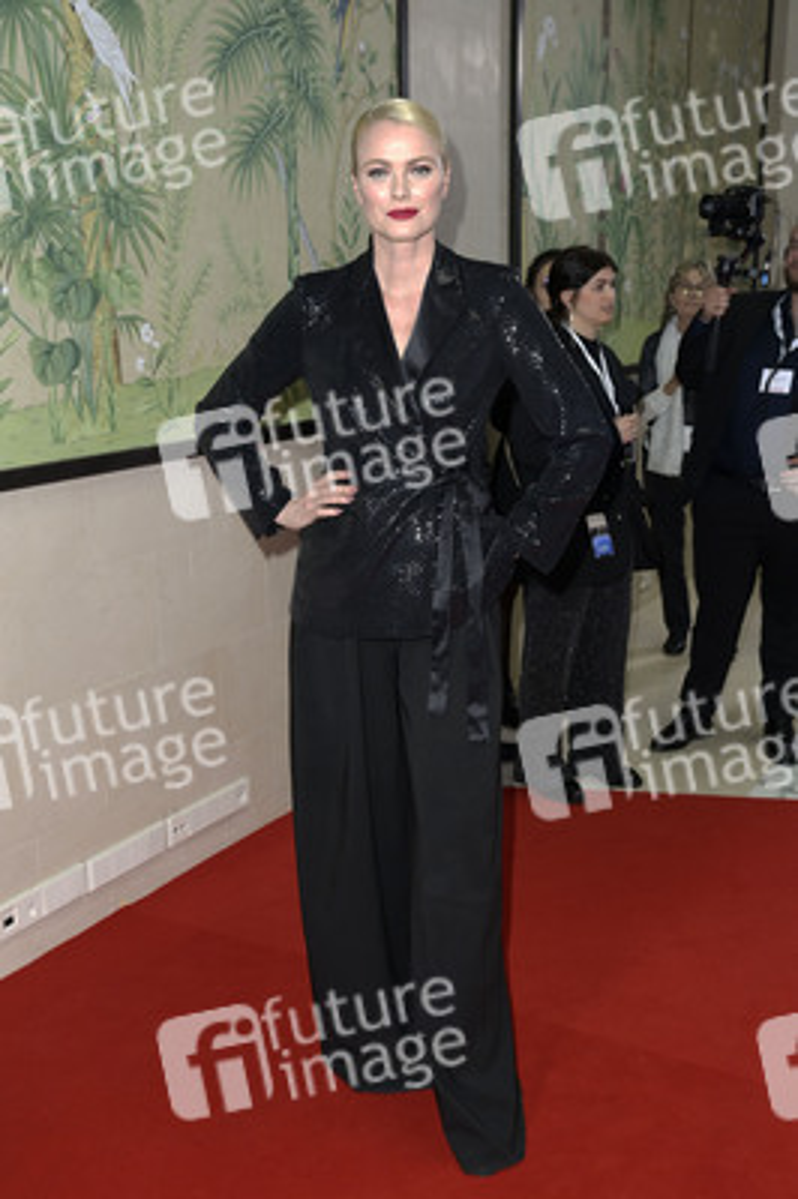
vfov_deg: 48.5
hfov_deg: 33.3
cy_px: 600
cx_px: 399
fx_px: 1332
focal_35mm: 40
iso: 640
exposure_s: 1/250
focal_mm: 40
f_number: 5.6
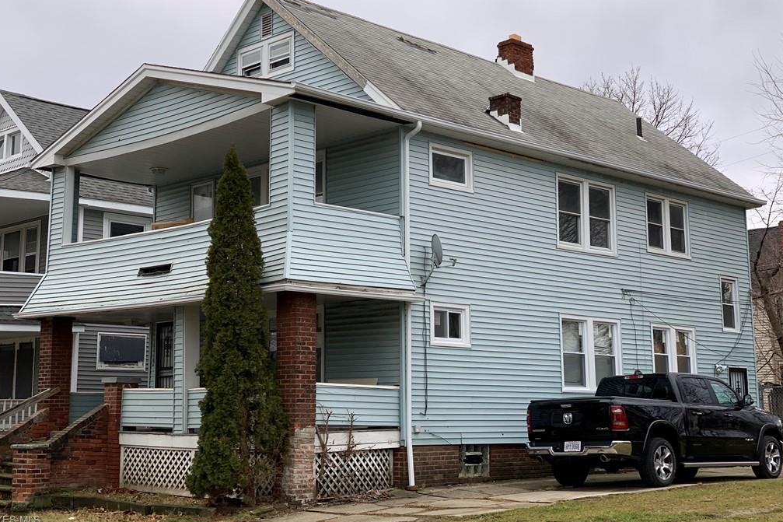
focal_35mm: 55
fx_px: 1196
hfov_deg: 36.3
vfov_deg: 24.6
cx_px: 392
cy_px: 229
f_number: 2.4
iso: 16
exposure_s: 1/97
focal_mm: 6
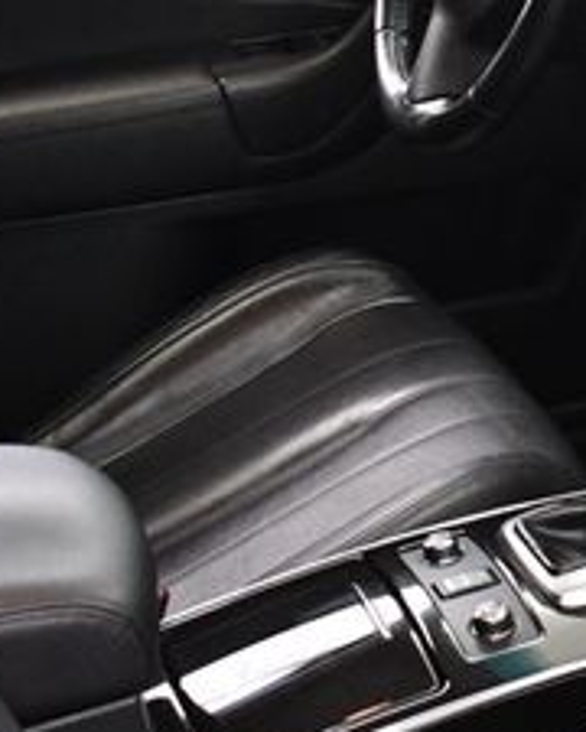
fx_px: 2081
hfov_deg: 14.4
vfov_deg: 19.9
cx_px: 993
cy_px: 228
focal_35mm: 96
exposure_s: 1/100
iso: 3200
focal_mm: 18
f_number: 3.5
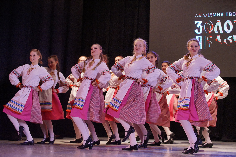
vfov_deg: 19.5
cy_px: 78
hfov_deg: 28.8
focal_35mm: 70
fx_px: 459
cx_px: 118
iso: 2500
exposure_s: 1/500
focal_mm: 70
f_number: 4
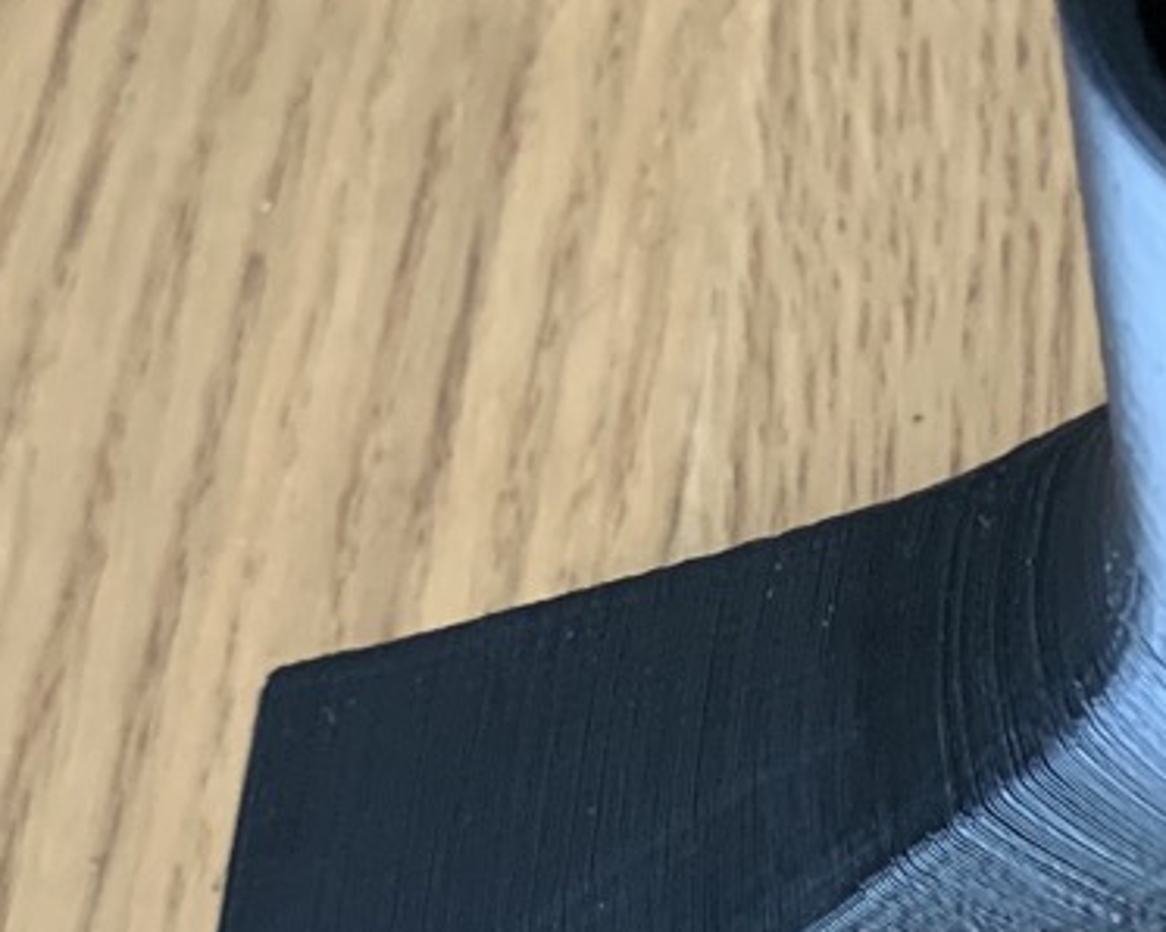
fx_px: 3760
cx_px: 1485
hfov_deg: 16.7
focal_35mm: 109
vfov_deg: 13.5
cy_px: 1279
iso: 400
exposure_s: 1/58
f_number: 1.8
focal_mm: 4.25
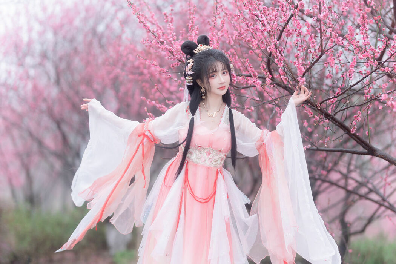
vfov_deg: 16.1
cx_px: 198
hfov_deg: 23.9
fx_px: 935
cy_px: 132
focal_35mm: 85
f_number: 1.4
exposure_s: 1/800
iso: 250
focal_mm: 85
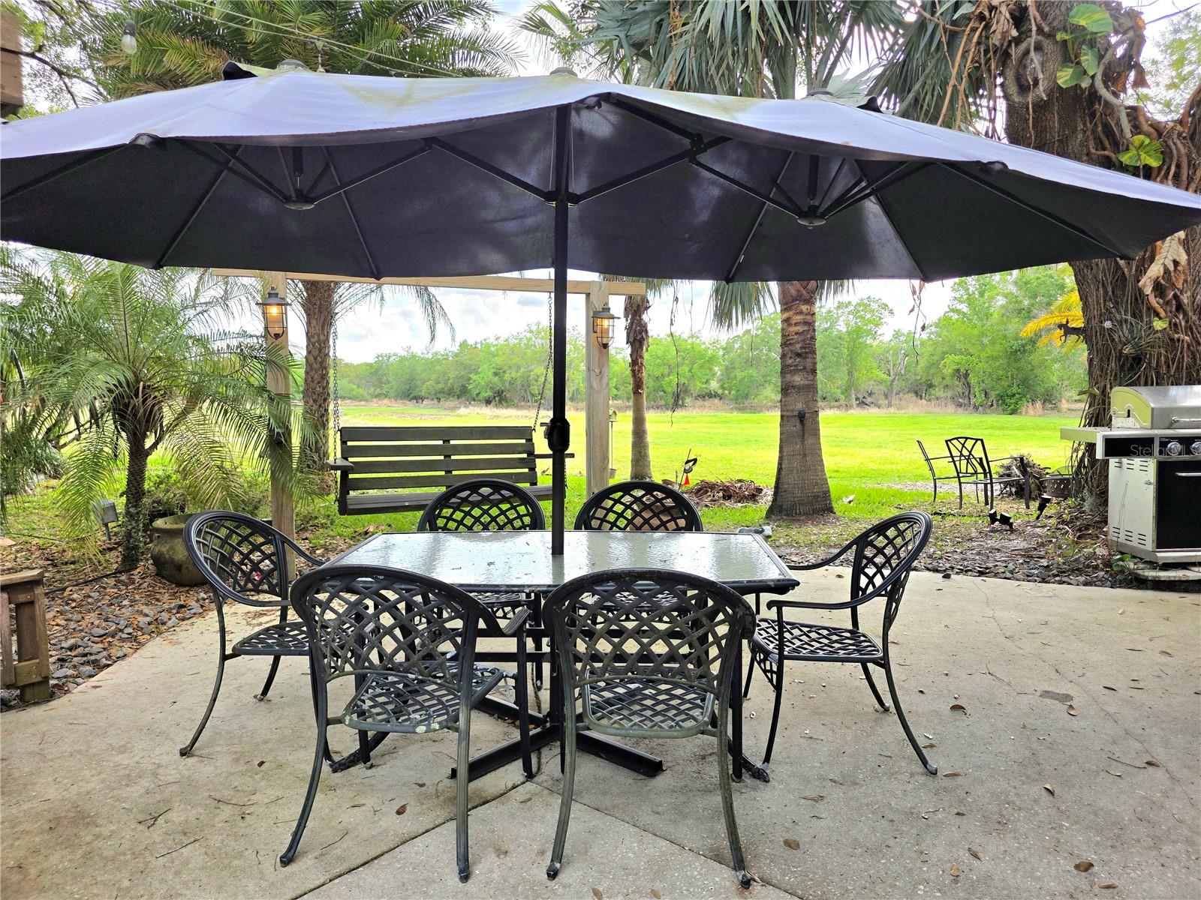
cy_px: 450
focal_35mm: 23
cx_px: 600
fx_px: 798
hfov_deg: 73.9
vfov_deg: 58.9
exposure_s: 1/2000
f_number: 1.7
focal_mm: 6.3
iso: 80
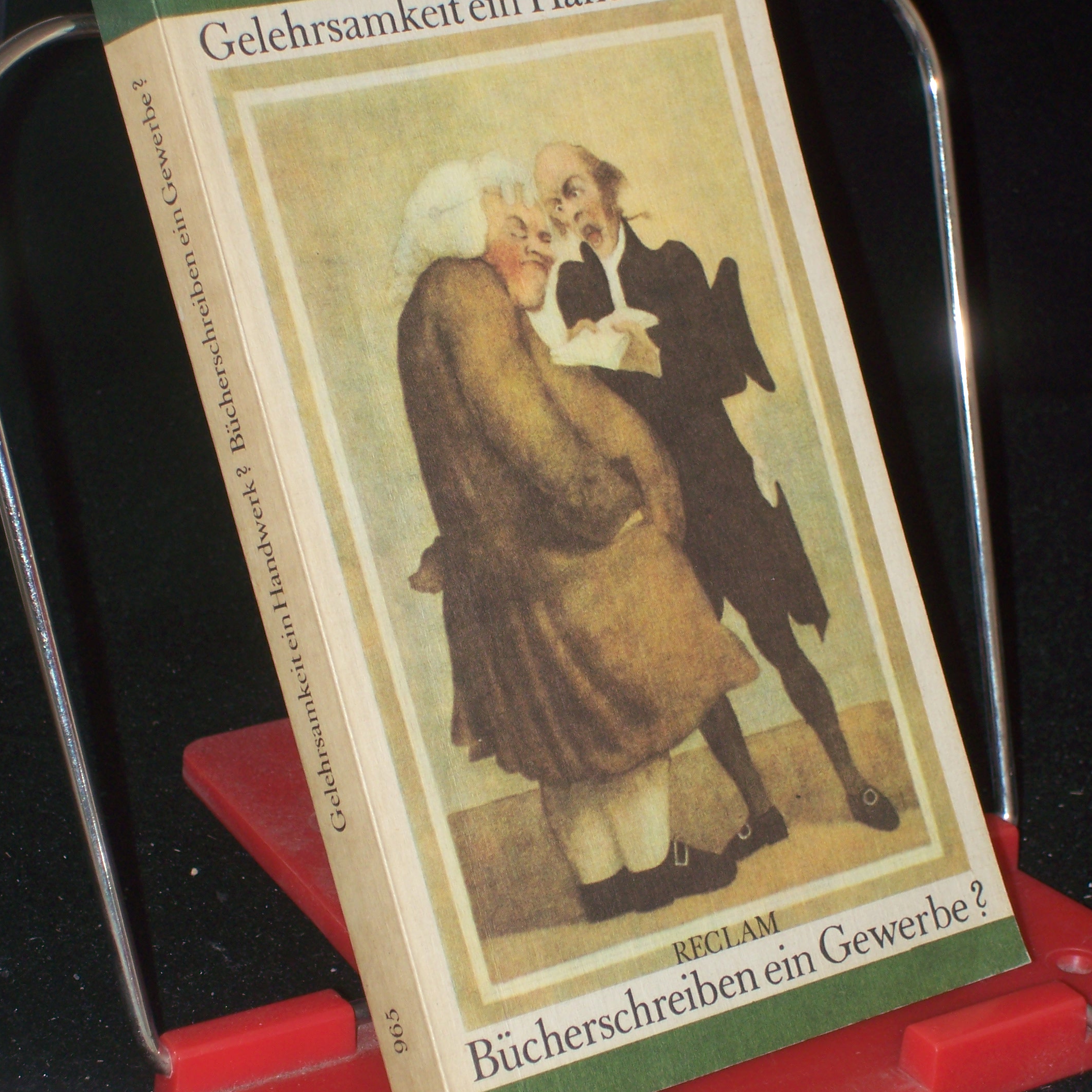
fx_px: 4319
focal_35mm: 121
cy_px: 583
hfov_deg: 14.4
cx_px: 549
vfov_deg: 14.4
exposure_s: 1/100
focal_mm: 16.8
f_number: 4.6
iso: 80
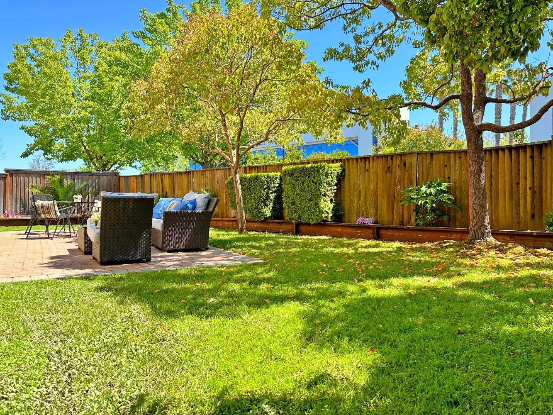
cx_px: 273
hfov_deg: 65.3
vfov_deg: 51.3
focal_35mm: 27
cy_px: 192
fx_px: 431
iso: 80
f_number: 1.78
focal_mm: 6.86
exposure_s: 1/1433
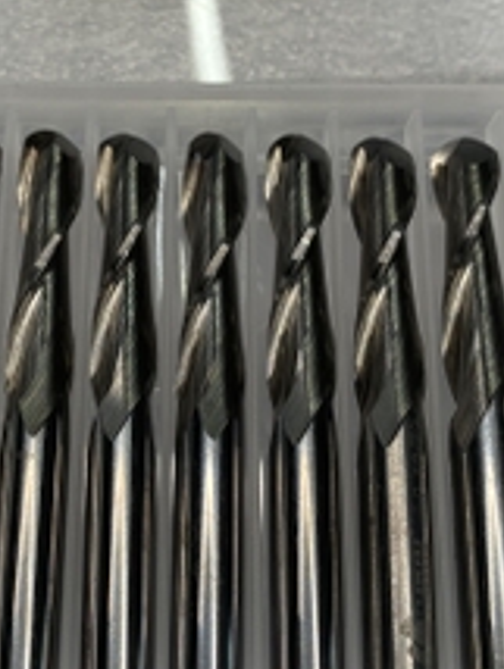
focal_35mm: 56
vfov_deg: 34.3
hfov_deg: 25.8
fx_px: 1085
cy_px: 303
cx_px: 125
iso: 32
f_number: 1.8
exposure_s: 1/211
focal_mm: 4.25
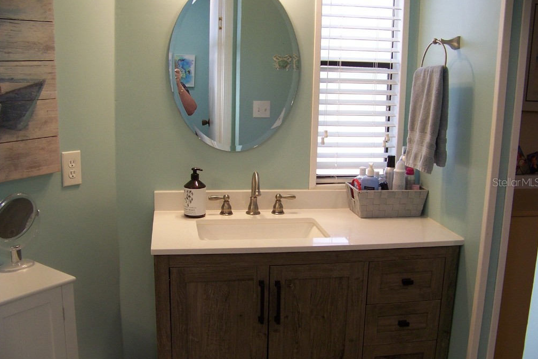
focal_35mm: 38
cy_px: 182
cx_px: 270
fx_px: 568
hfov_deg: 50.7
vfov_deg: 35.1
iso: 125
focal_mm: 5.85
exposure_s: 1/30
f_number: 2.8
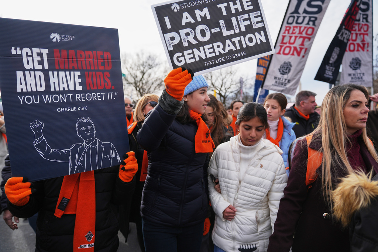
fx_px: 252
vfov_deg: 53.1
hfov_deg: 73.7
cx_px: 189
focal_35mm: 24
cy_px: 126
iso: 125
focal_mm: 24
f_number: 2.8
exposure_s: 1/2500
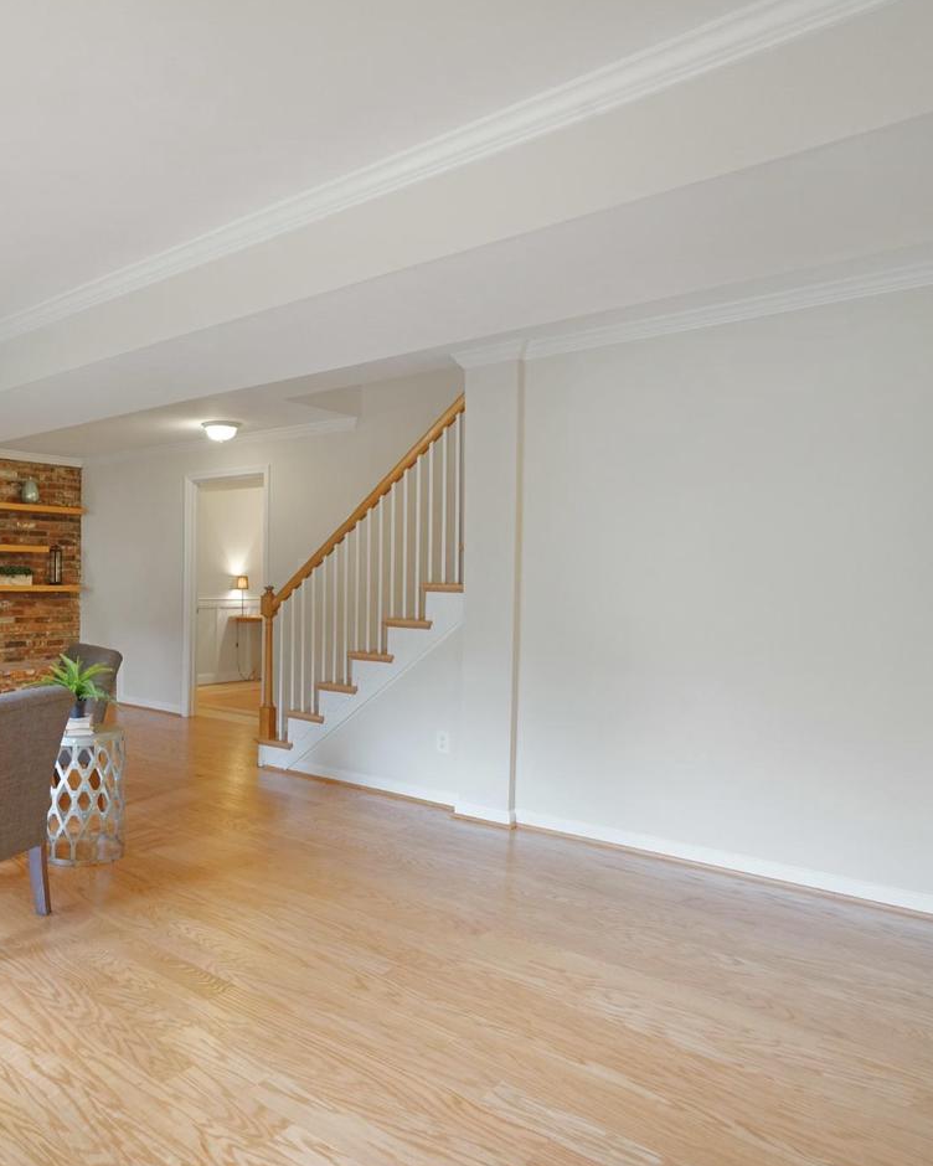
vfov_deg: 72.6
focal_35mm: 23
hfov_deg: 55.3
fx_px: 794
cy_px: 582
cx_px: 149
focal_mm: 16
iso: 1250
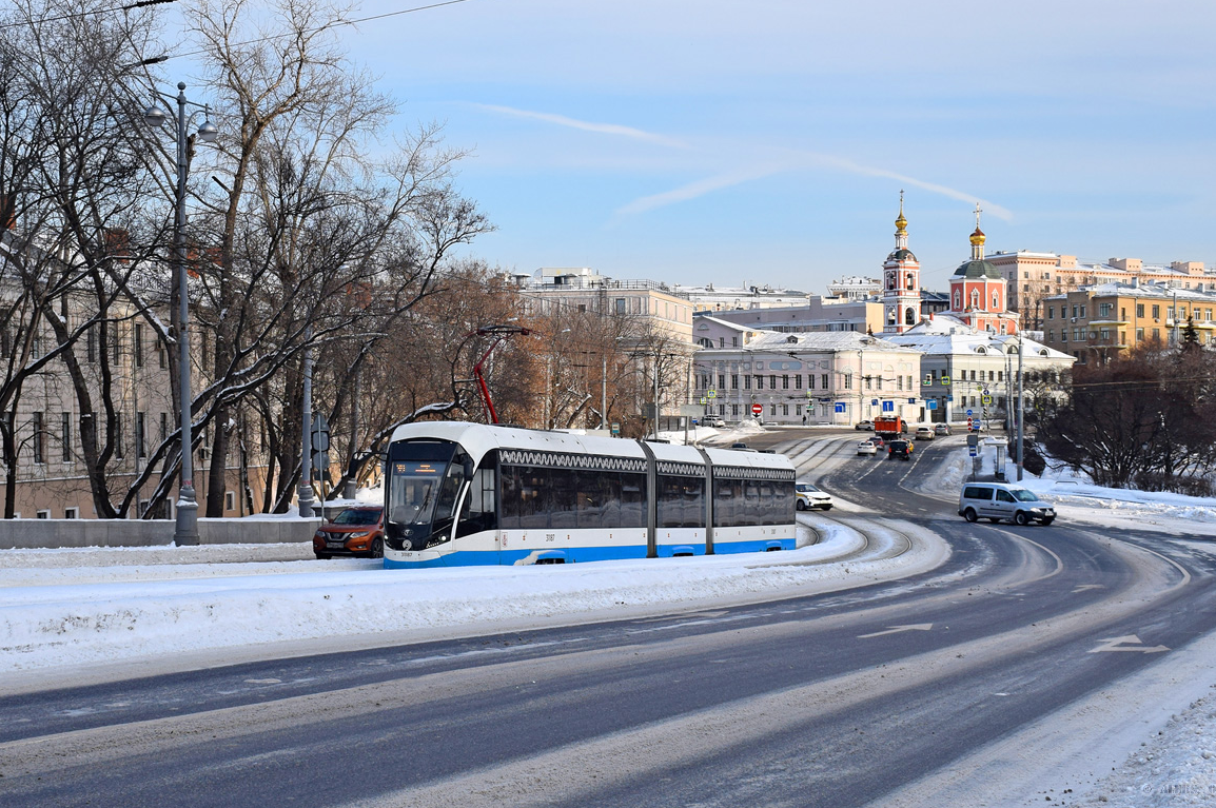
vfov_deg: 25.5
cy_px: 301
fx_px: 1777
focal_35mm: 53
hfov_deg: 37.8
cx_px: 594
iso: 220
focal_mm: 27
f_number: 8
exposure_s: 1/500
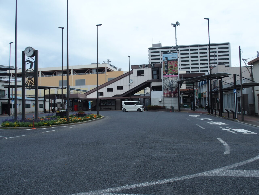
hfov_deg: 63.4
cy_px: 98
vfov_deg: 49.7
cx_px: 130
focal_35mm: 28
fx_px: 209
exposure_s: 1/640
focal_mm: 6
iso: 100
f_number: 5
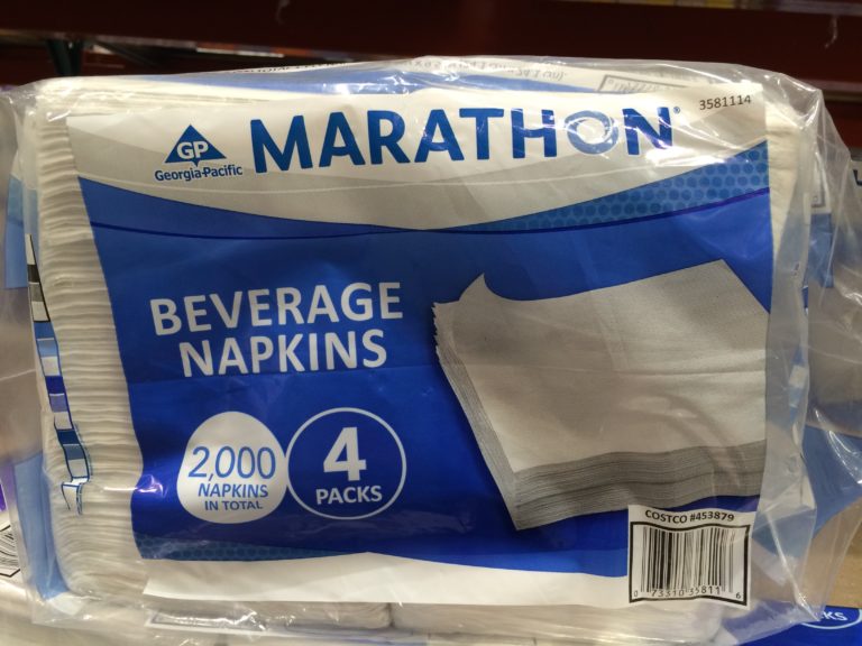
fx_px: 722
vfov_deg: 48.2
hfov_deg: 61.7
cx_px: 431
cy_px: 323
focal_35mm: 29
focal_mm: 4.15
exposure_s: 1/30
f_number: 2.2
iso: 64
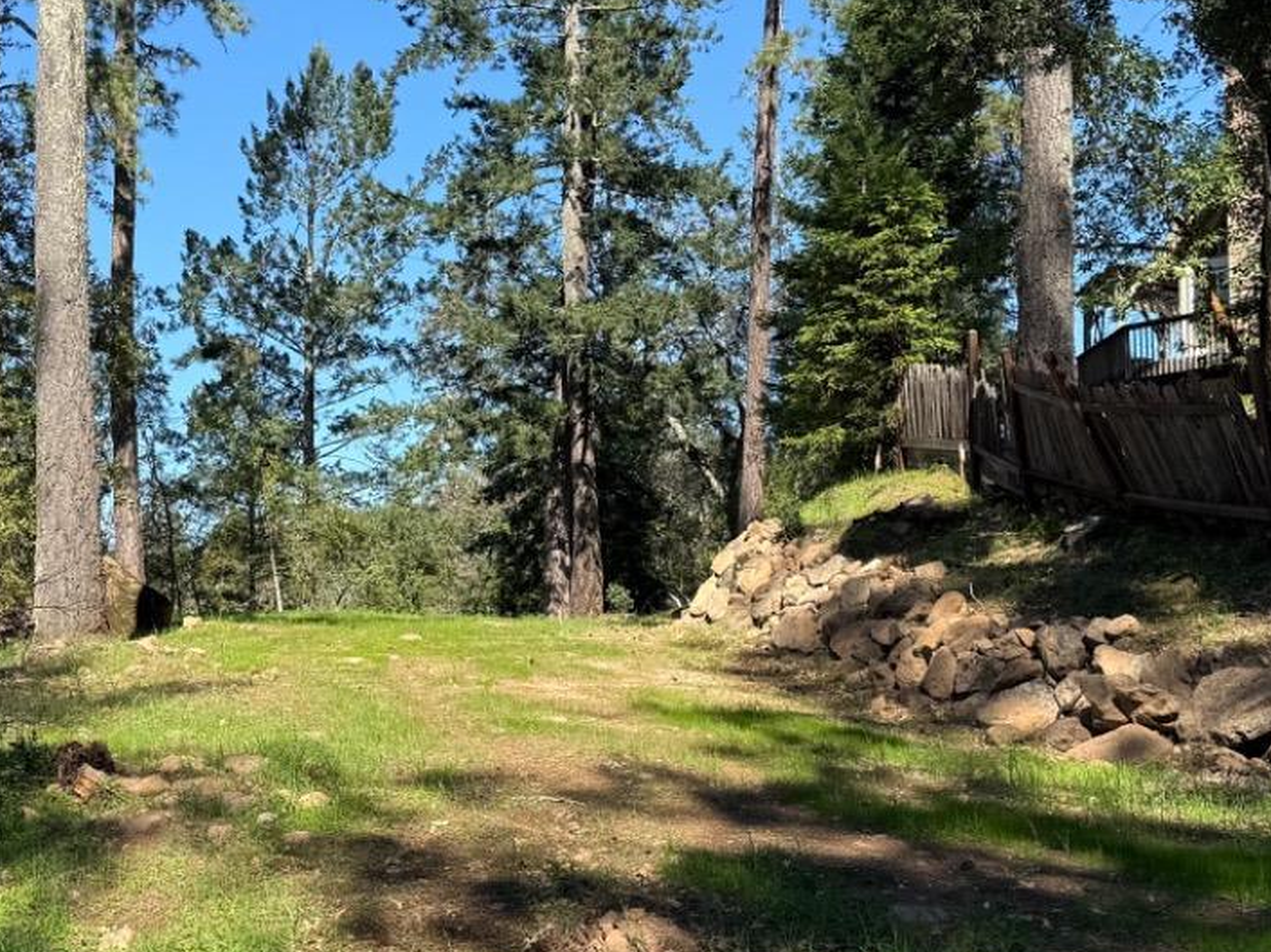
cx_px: 450
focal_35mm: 51
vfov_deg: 28.5
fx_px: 1872
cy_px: 460
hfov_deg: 37.2
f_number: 1.78
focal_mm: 6.76
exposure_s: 1/1855
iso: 80
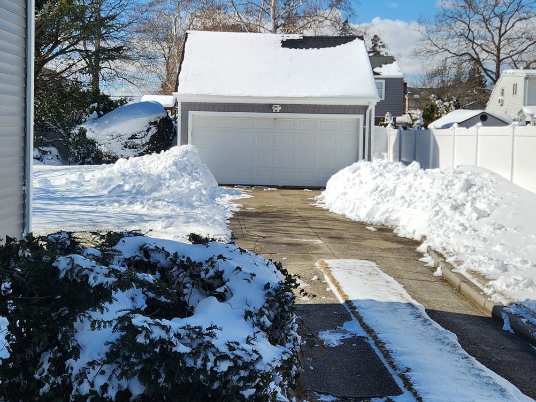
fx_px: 728
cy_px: 154
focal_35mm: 47
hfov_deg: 40.3
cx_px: 218
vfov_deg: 30.8
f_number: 1.8
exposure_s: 1/2882
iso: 20
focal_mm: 5.4
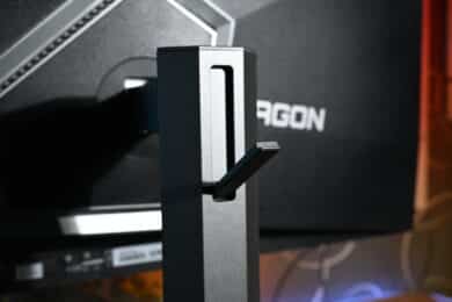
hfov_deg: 39.6
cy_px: 151
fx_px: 628
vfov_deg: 27.0
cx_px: 226
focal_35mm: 50
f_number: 8
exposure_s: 1/50
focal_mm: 50
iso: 560
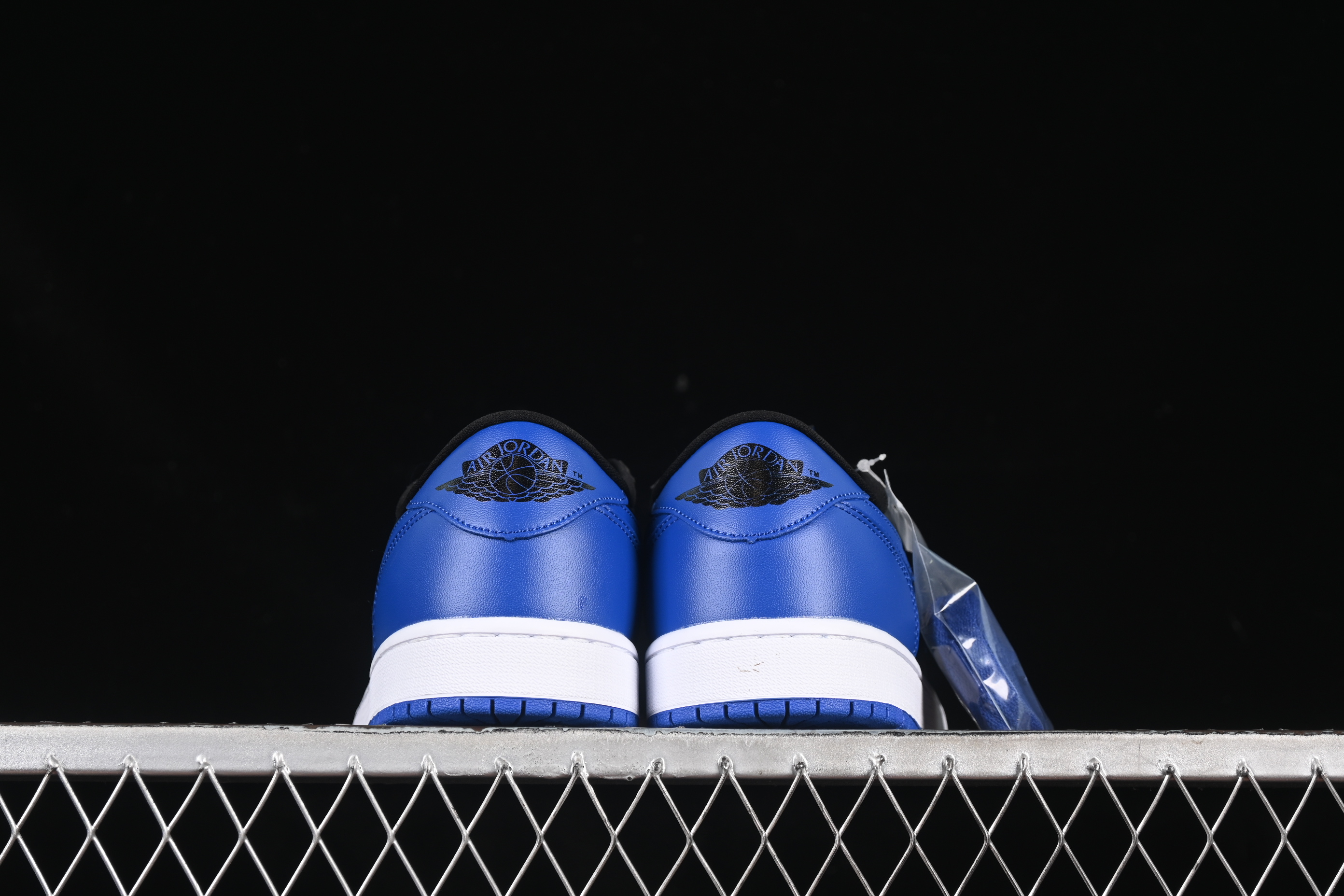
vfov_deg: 18.2
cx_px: 672
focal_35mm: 75
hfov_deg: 27.0
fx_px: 2800
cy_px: 448
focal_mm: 50
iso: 160
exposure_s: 1/60
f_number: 6.3
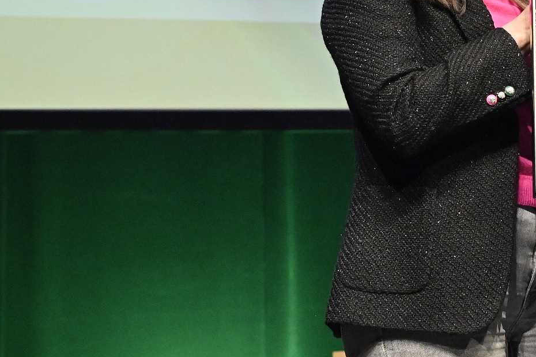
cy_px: -16
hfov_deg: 18.9
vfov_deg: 13.0
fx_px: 1548
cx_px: 590
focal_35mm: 104
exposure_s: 1/250
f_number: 4
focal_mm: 32
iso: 4000
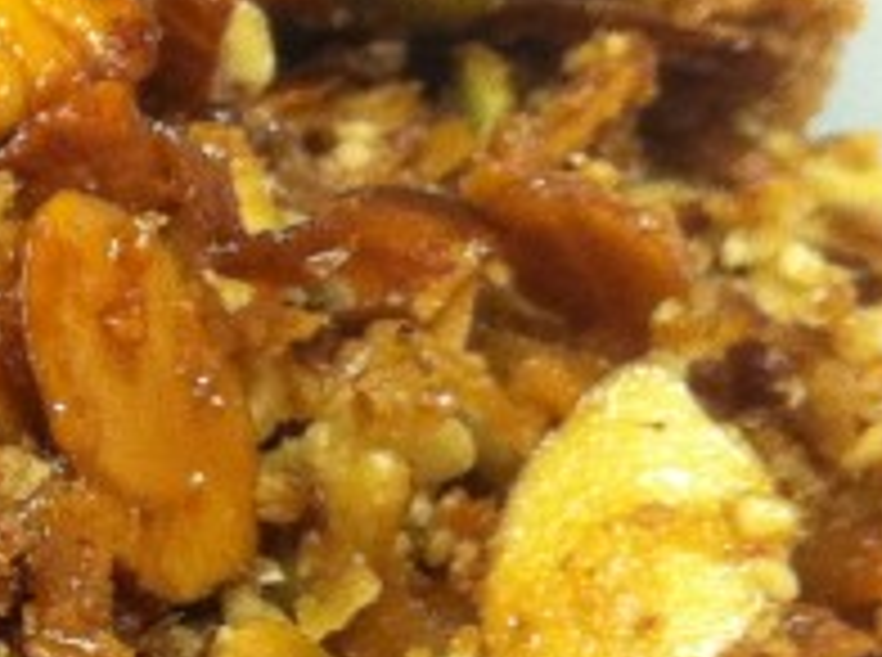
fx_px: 4499
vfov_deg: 8.3
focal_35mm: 177
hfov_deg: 10.1
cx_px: -1080
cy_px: 767
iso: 200
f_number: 2.8
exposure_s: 1/15
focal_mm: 3.85
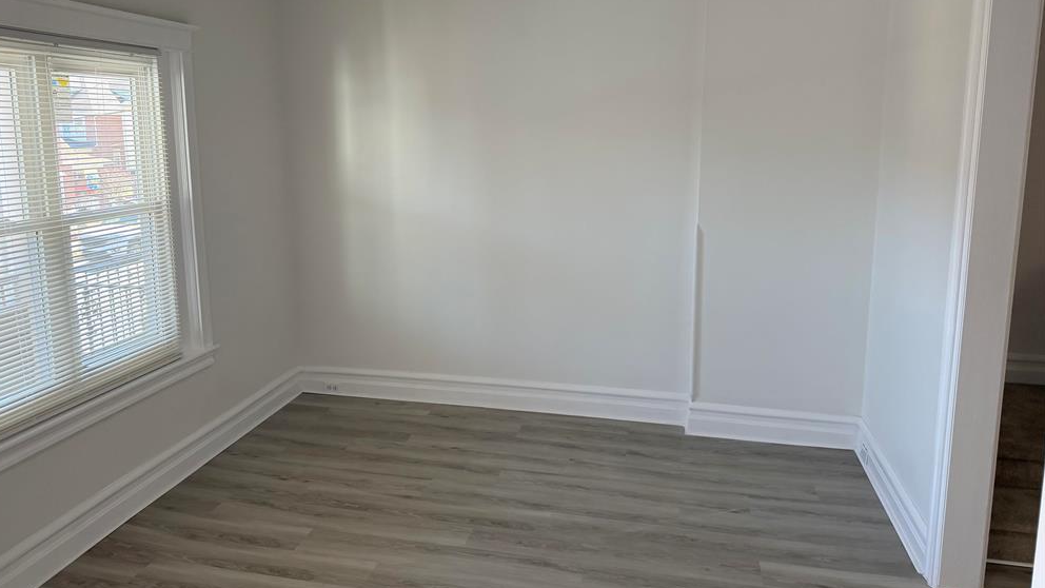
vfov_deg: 42.6
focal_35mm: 27
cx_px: 508
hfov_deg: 69.8
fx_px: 748
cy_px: 230
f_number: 1.78
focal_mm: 6.76
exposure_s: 1/189
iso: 200
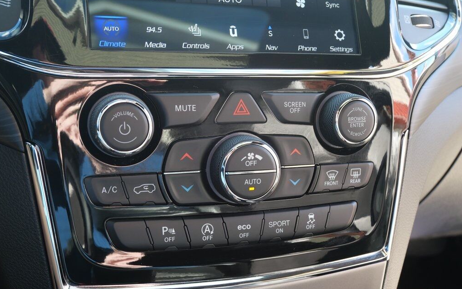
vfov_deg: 29.8
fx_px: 541
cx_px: 229
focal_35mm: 43
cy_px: 170
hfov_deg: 46.2
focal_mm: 20
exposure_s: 1/60
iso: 400
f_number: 4.6
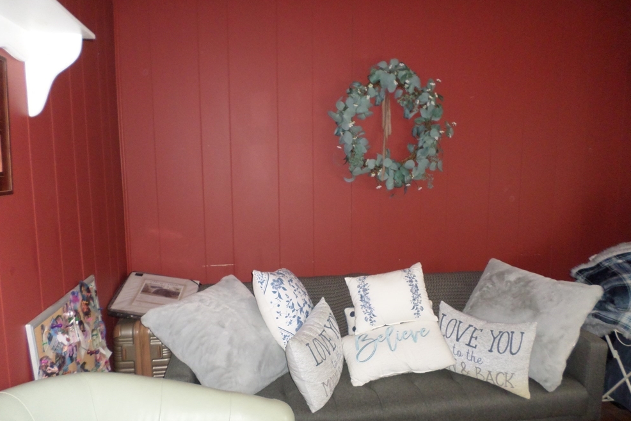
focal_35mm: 27
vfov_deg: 47.9
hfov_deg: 67.4
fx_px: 473
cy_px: 227
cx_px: 311
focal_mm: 4.5
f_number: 2.5
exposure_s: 1/30
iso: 240
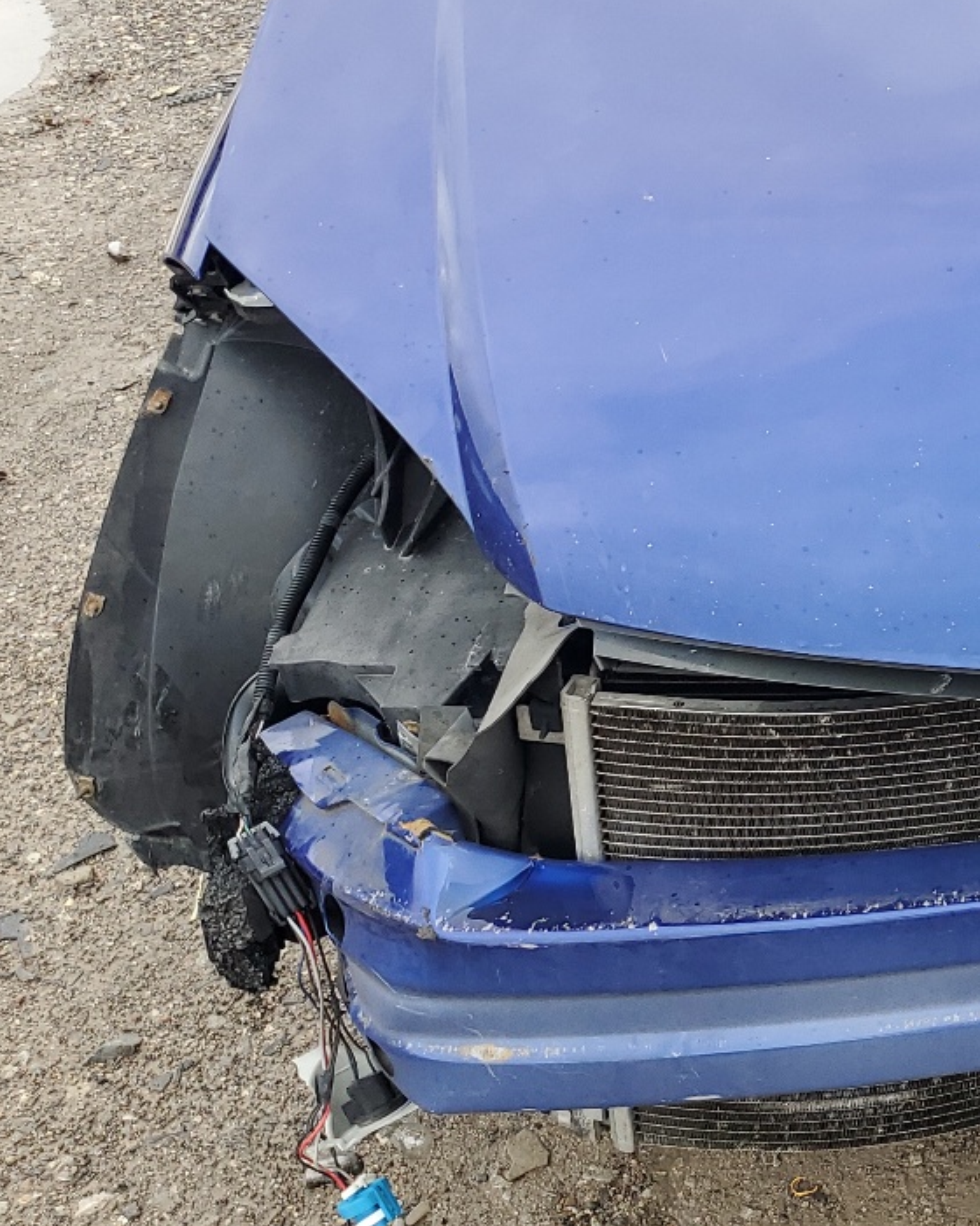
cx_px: 1250
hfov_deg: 23.4
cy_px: 706
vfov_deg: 32.4
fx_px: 2103
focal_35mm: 58
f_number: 1.5
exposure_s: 1/227
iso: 50
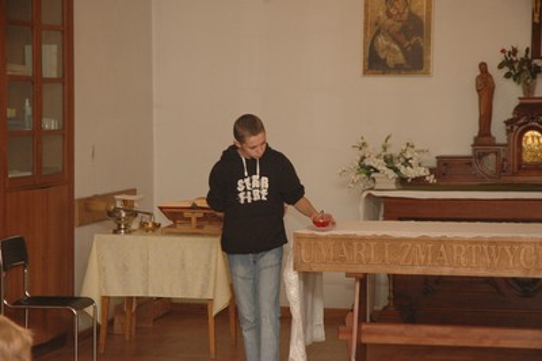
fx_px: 1579
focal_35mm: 105
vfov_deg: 13.0
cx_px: 271
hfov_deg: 19.5
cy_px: 180
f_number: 5.6
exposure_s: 1/45
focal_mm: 70
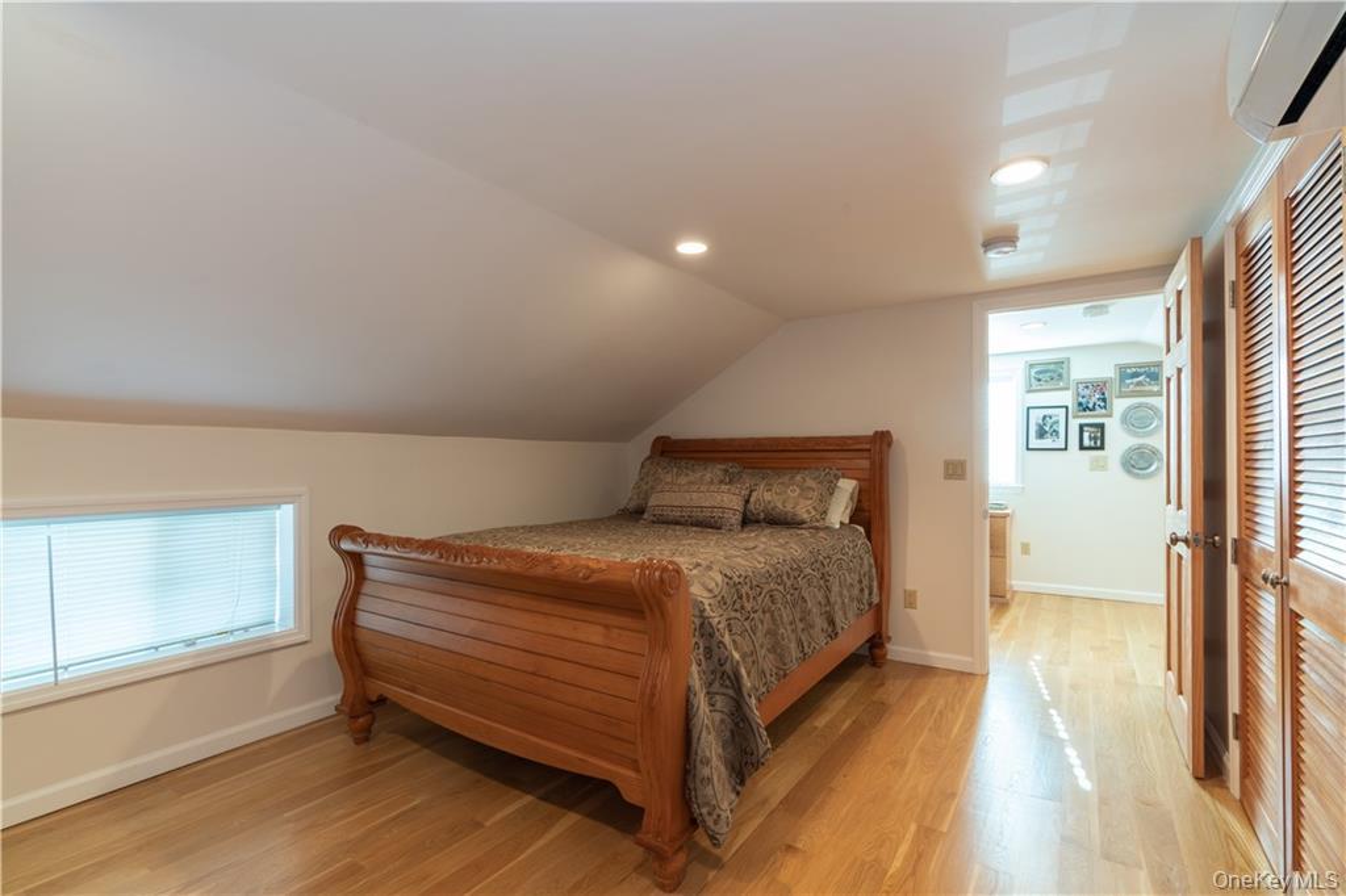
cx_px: 673
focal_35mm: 16
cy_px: 448
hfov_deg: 96.8
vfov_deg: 73.7
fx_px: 598
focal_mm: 16
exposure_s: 1/2.5
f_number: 9
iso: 200
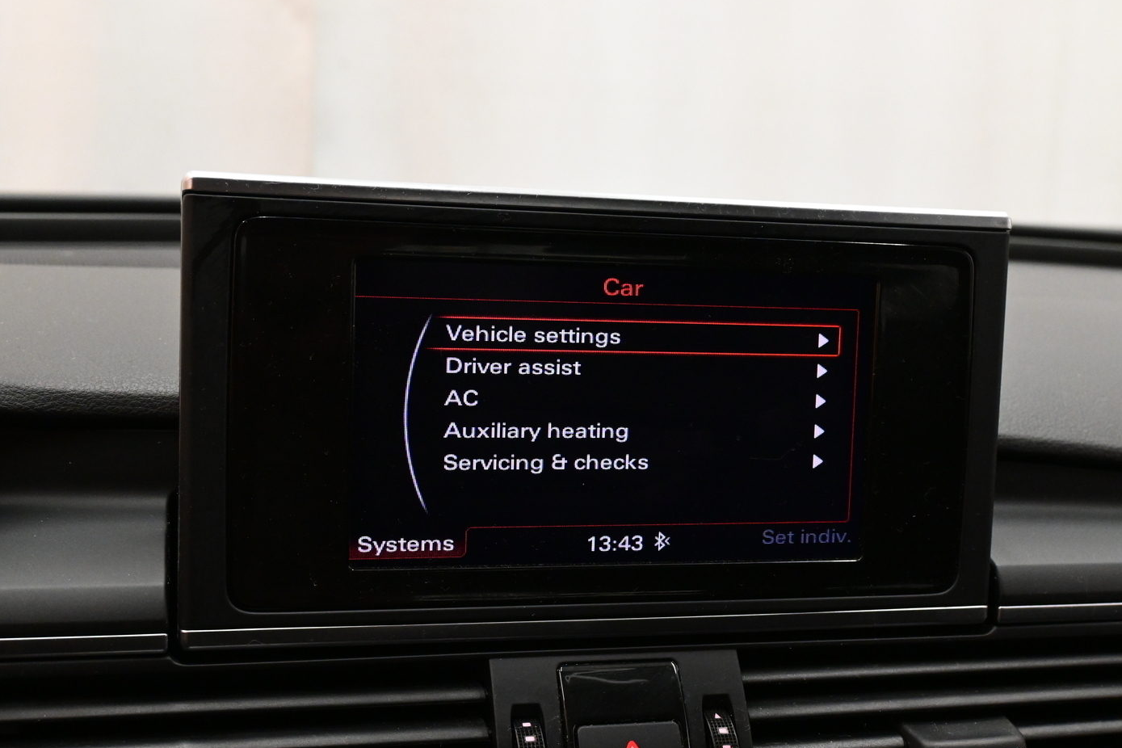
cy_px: 418
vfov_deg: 31.2
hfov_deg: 45.5
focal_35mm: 43
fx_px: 1336
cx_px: 537
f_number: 5.6
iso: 3200
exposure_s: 1/100
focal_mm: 24.5
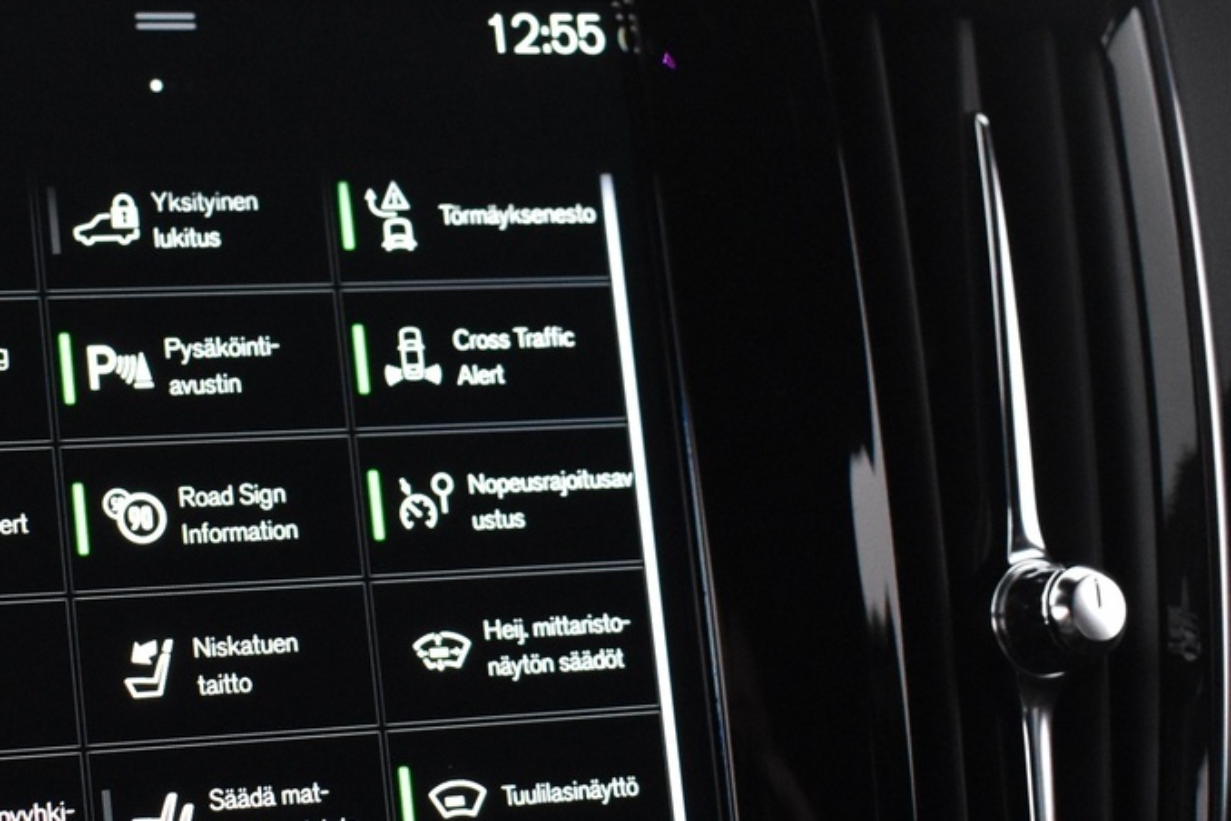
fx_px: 2940
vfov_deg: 15.7
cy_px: 701
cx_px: 87
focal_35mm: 86
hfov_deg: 23.0
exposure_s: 1/40
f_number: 3.8
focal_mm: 24
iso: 2500
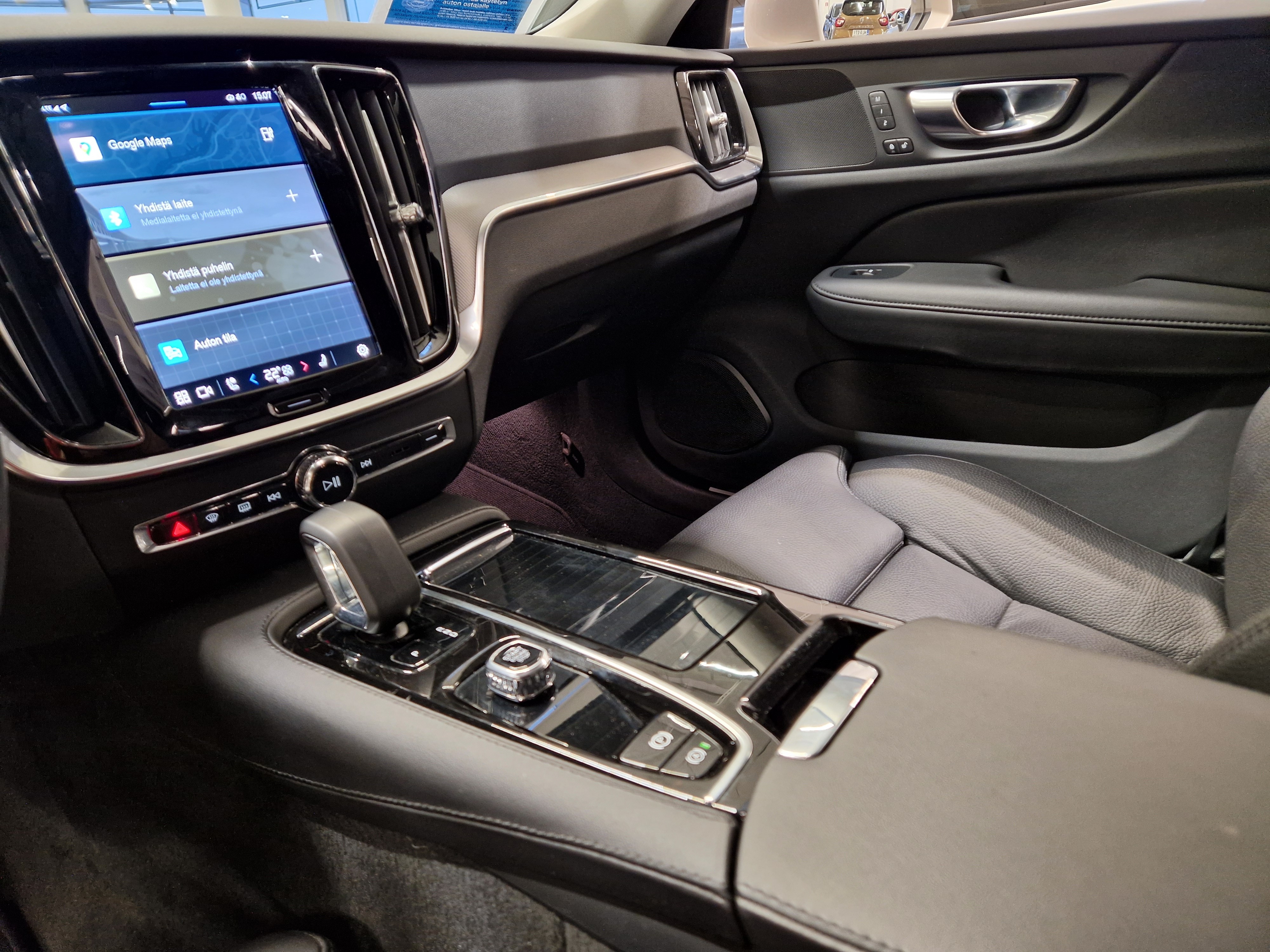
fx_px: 844
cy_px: 476
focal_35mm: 23
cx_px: 635
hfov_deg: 73.9
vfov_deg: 58.9
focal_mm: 5.4
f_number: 1.8
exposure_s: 1/33
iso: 320
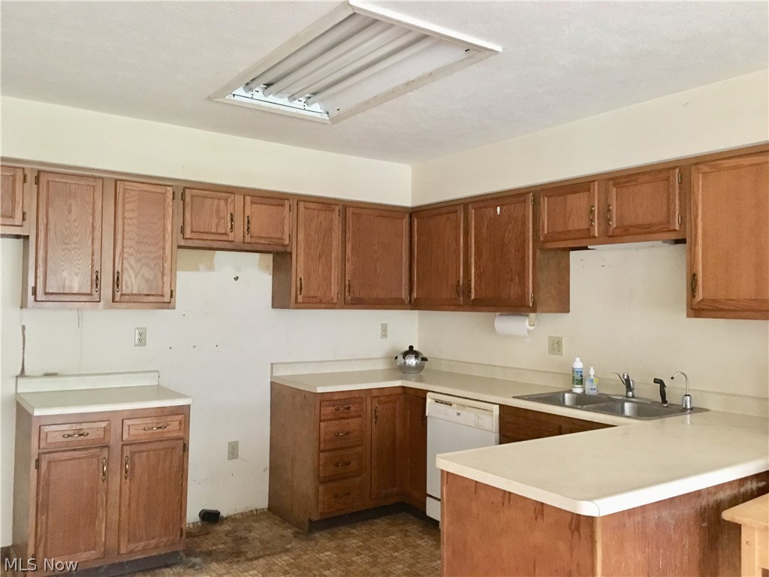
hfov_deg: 61.7
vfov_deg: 48.2
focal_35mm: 29
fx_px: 644
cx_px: 384
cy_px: 288
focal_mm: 4.15
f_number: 2.2
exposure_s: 1/15
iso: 500
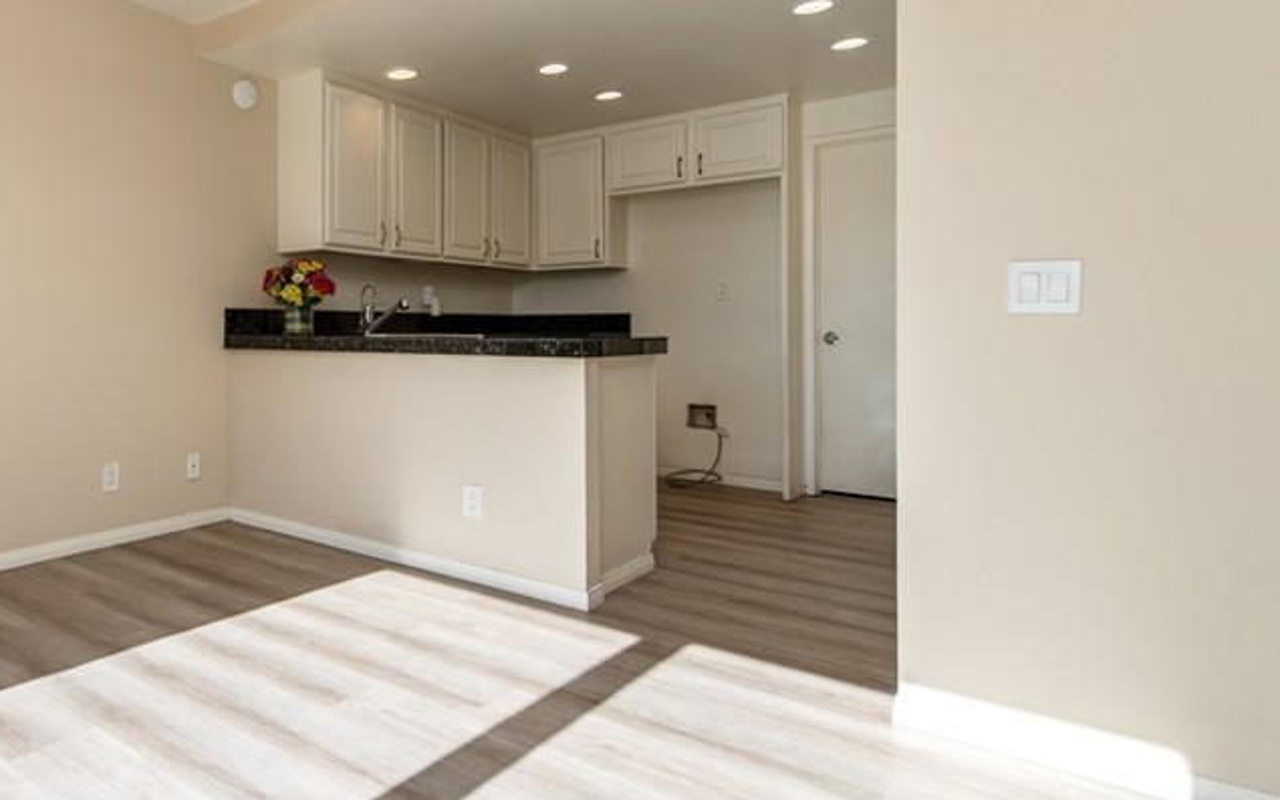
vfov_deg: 52.7
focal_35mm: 23
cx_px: 266
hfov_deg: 70.0
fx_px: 802
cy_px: 331
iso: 100
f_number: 6.3
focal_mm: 14
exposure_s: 1/160
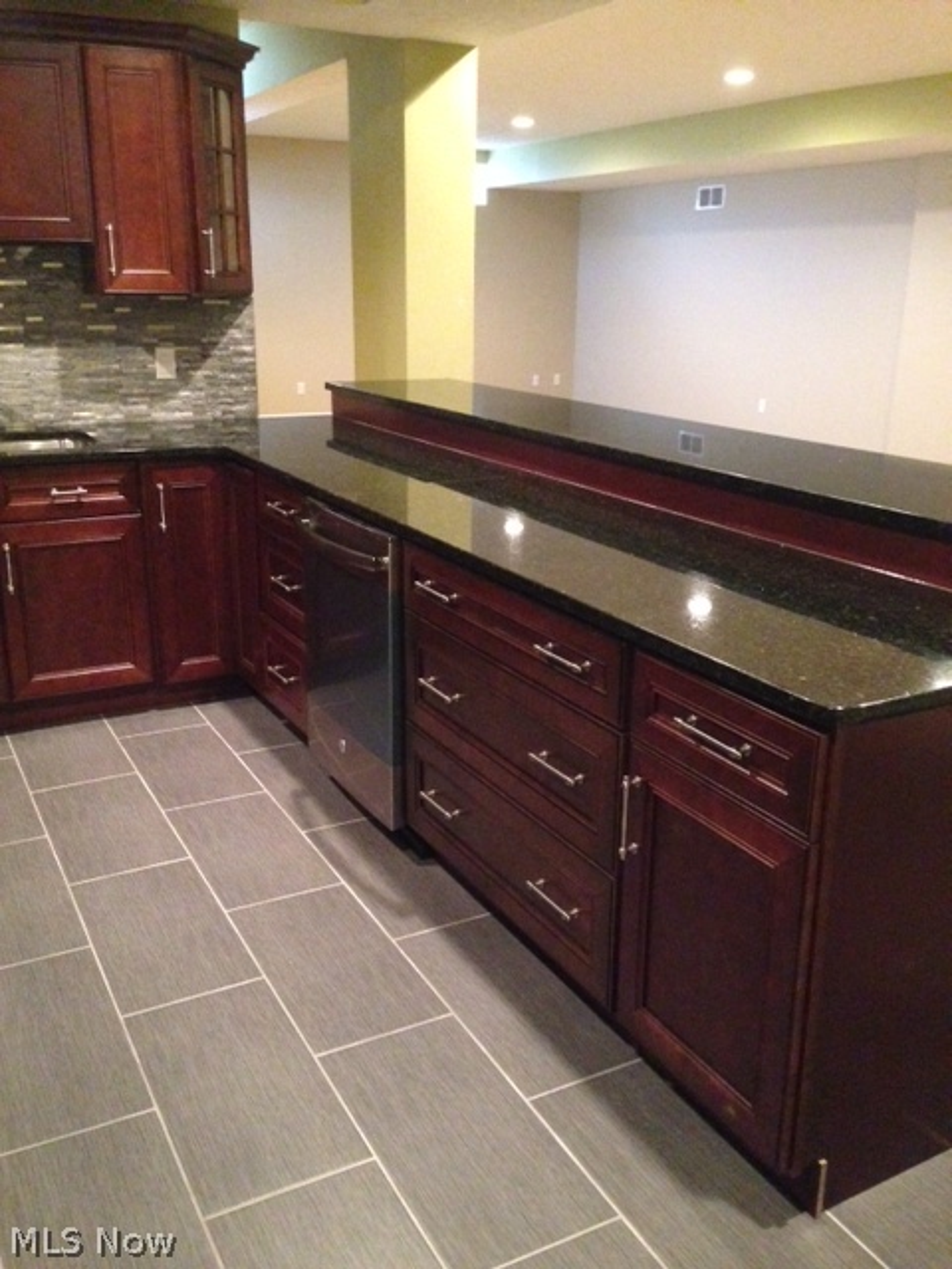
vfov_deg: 55.4
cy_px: 634
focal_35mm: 33
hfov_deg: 42.9
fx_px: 1210
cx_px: 476
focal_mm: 4.12
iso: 800
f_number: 2.4
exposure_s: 1/15
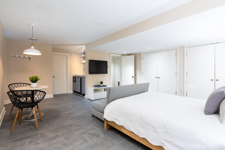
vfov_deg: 70.4
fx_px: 106
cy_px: 75
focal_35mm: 17
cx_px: 112
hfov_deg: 93.3
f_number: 11
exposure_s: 1/25
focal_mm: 17
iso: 800
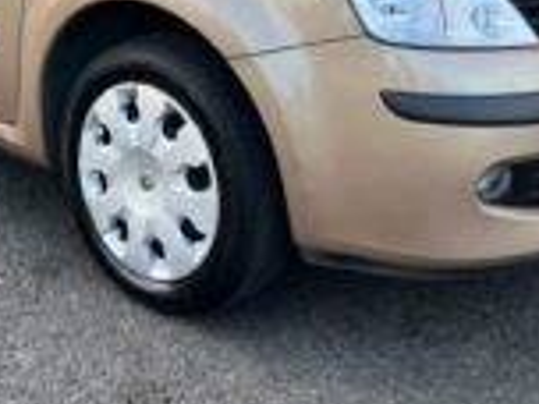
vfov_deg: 22.0
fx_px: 997
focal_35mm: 64
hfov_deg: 29.9
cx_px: 158
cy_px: -5
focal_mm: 5.7
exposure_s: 1/687
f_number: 1.5
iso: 50
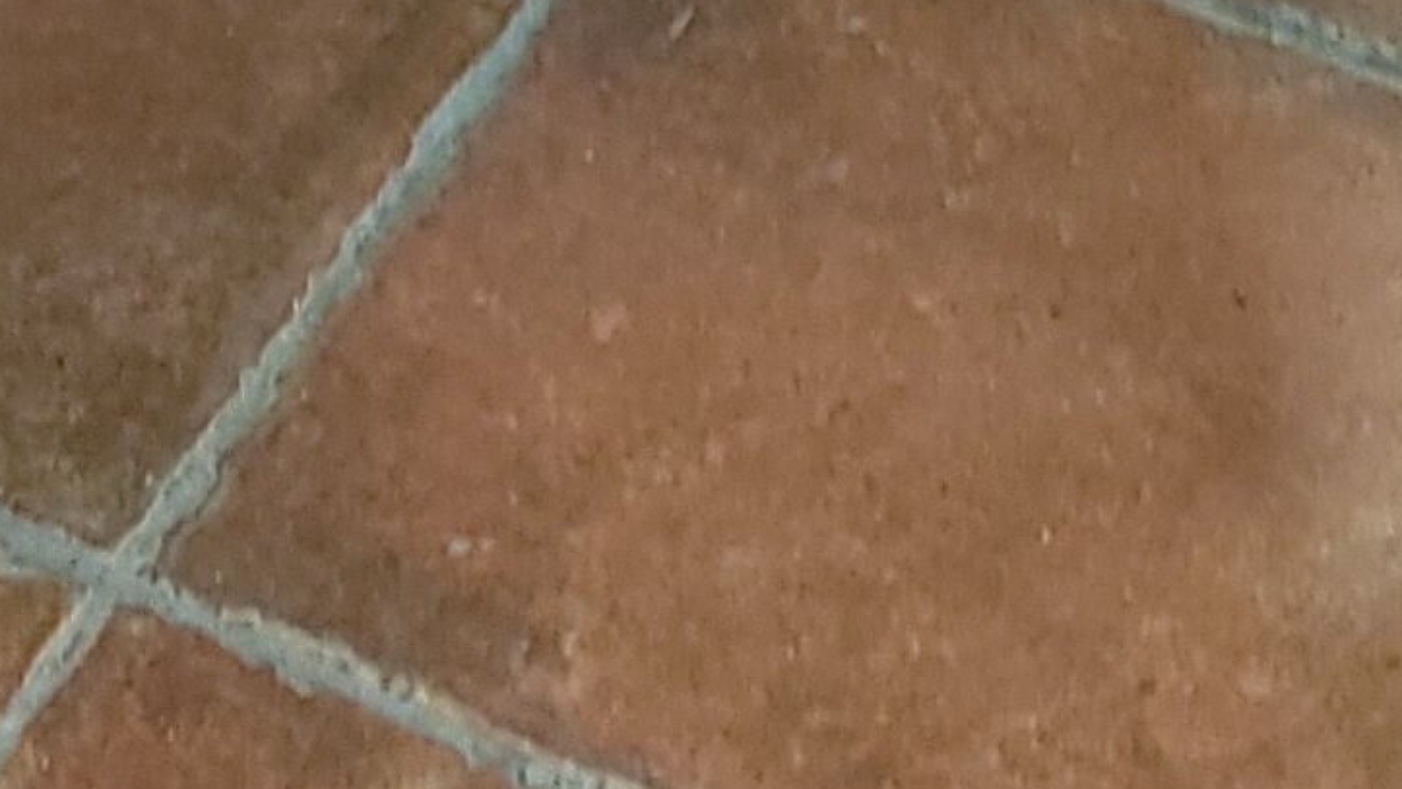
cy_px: -905
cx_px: 285
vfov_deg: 7.3
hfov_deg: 13.5
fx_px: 5875
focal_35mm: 158
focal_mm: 5.4
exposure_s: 1/14
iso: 125
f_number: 1.8
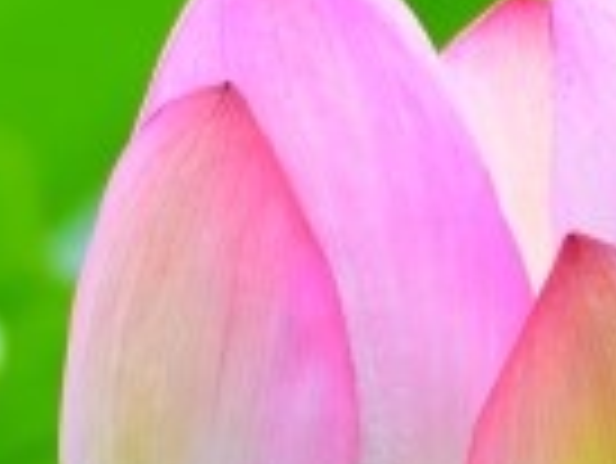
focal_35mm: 2424
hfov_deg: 0.8
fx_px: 43173
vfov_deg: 0.6
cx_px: 238
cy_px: 478
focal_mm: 360
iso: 100
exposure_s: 1/125
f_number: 7.1
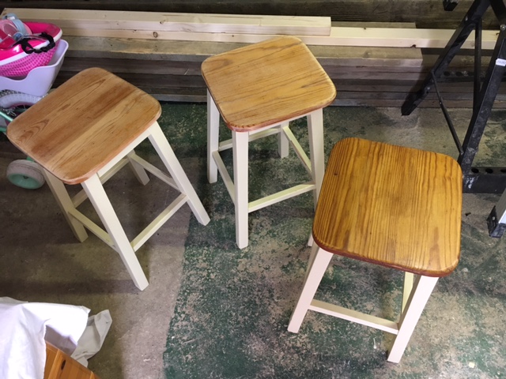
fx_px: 424
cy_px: 190
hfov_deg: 61.7
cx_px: 253
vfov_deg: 48.2
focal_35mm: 29
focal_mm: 4.15
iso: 125
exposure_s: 1/33
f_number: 2.2
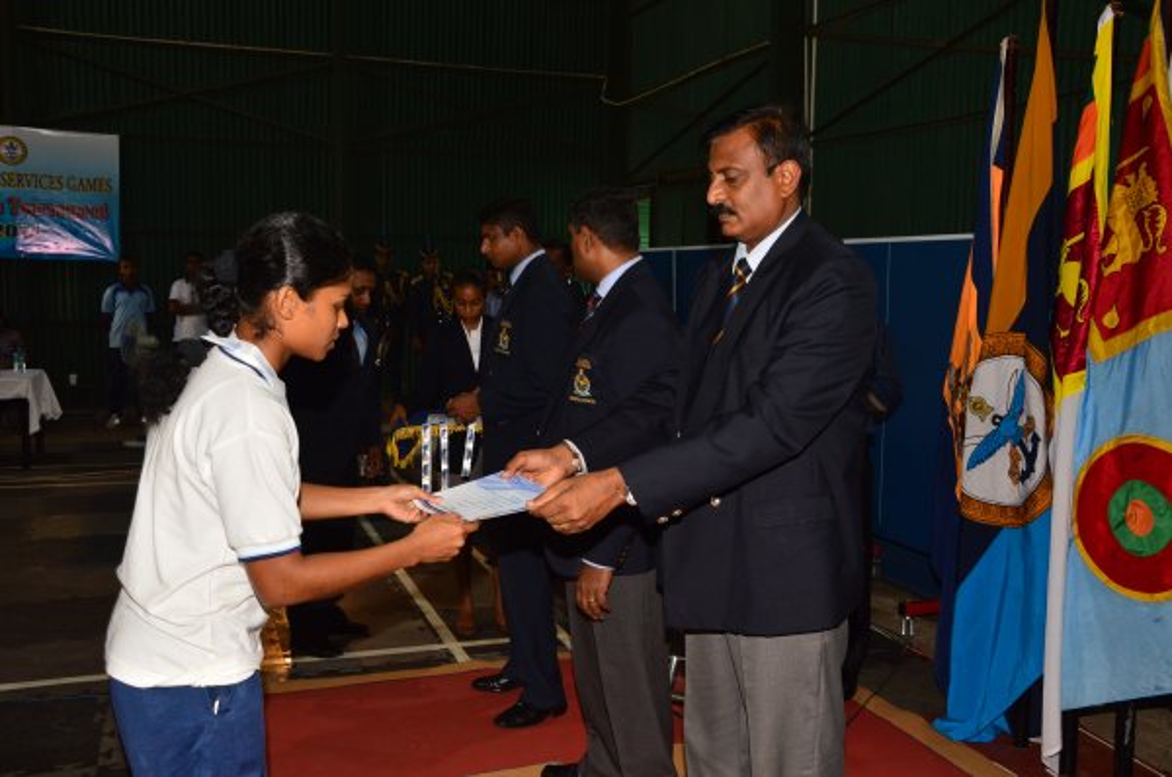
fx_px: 1073
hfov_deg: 57.3
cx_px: 586
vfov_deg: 39.8
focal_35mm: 33
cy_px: 388
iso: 400
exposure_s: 1/30
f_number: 5.6
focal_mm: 22
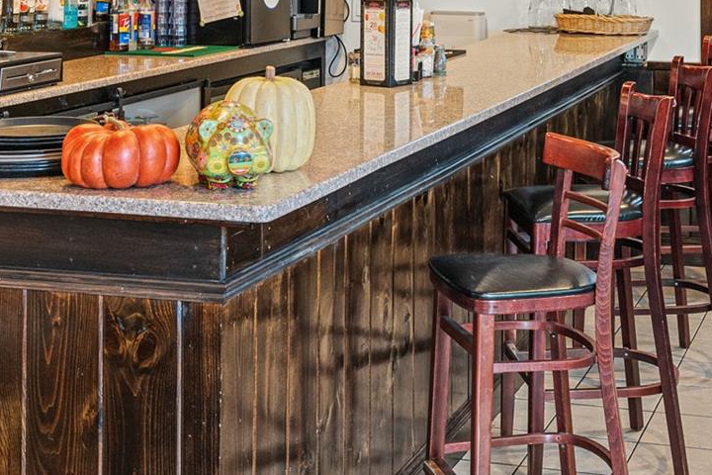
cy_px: -55
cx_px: 488
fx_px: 1463
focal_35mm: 74
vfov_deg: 17.7
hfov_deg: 27.1
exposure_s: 1/5
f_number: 7.1
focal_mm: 26
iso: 400
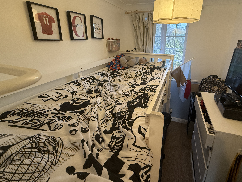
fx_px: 119
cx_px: 140
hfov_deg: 90.3
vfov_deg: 74.1
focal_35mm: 17
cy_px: 76
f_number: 2.2
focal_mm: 2.22
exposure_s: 1/100
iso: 320
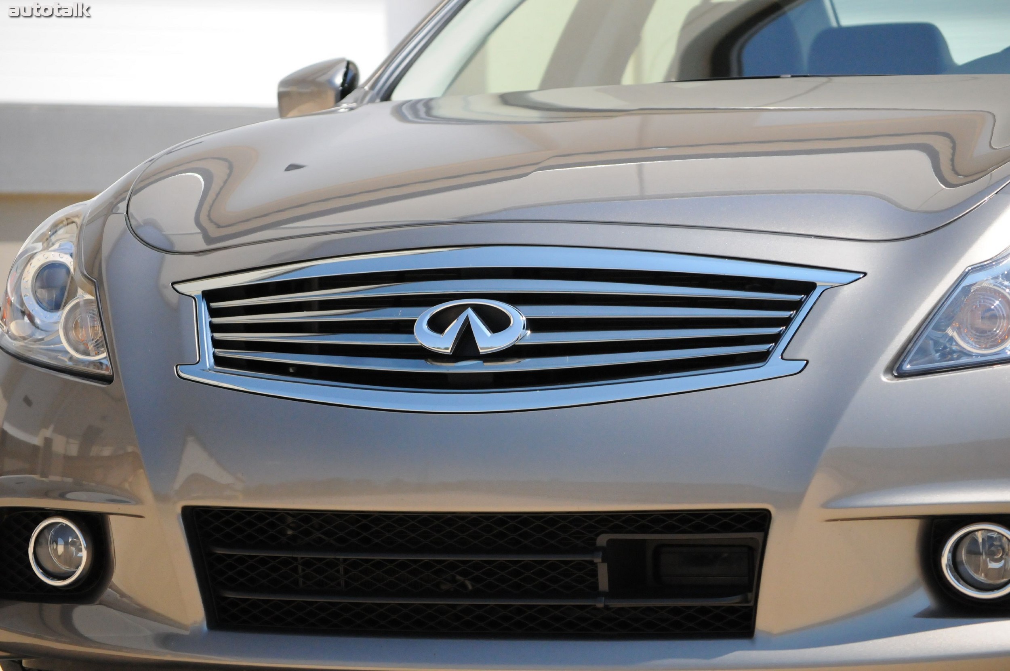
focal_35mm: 129
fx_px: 3615
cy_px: 336
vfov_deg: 10.6
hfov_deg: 15.9
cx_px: 505
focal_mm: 86
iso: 2000
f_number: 5.6
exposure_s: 1/6400
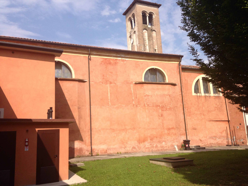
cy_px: 93
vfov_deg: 42.9
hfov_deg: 55.4
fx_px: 236
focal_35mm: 33
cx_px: 124
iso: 50
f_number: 2.4
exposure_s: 1/1642
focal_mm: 4.12
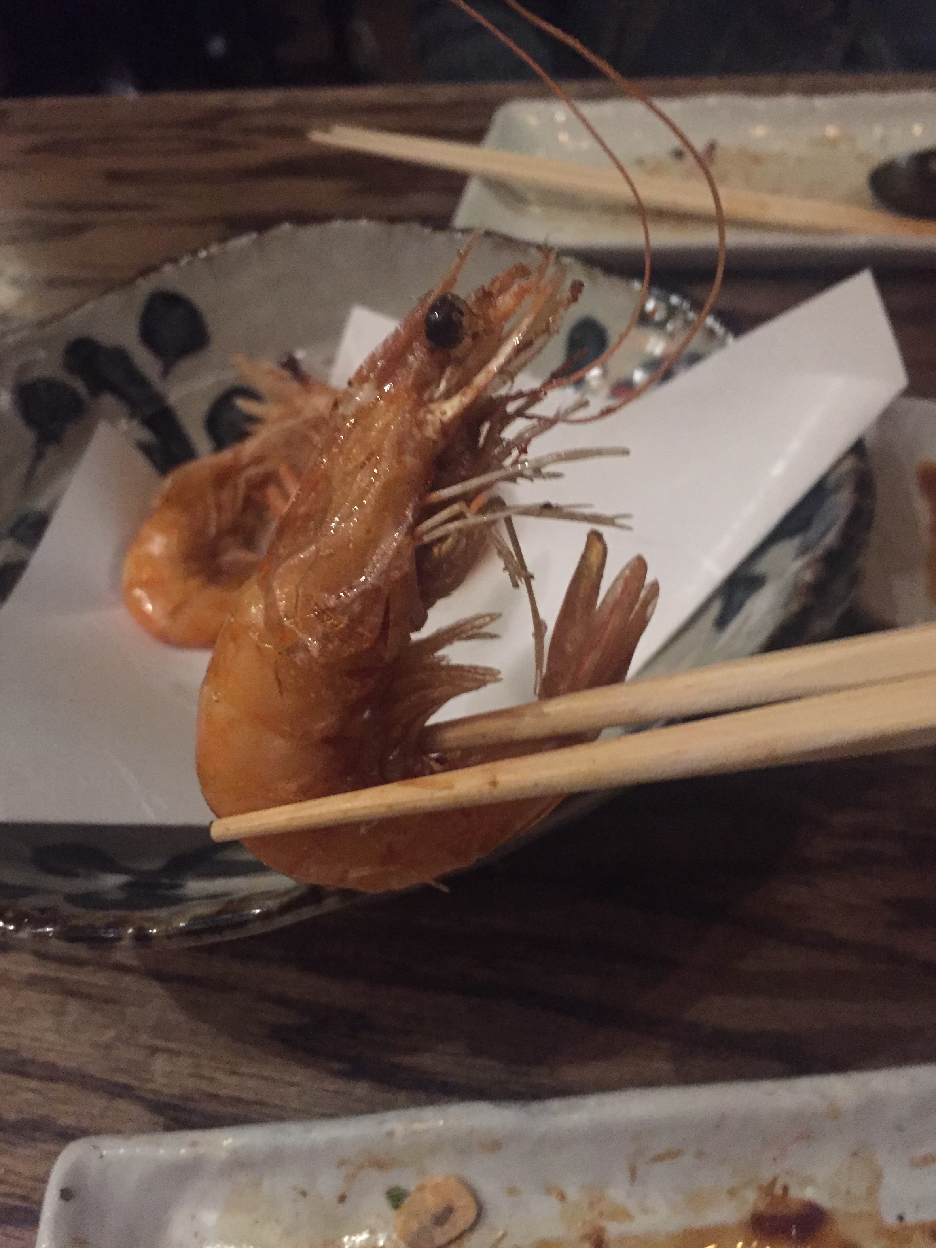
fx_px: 1082
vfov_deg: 60.0
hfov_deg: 46.8
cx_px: 455
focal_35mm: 30
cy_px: 607
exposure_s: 1/15
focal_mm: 4.15
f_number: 2.2
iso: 400
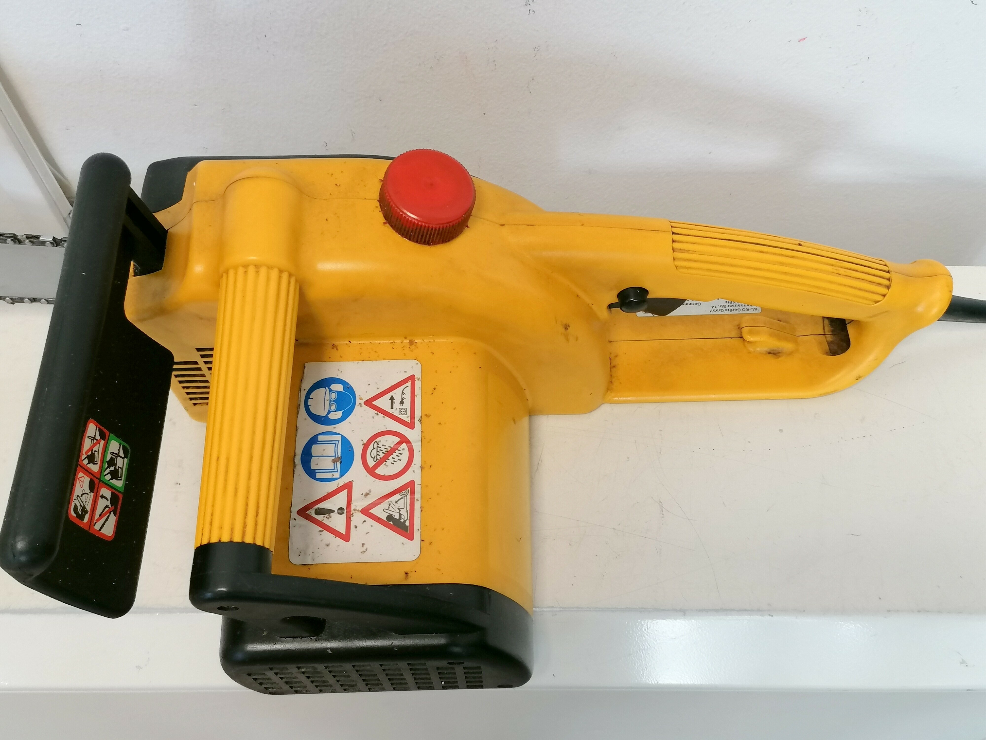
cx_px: 493
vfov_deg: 40.7
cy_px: 370
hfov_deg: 52.6
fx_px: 997
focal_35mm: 35
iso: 160
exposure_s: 1/33.3
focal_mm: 4.75
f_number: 1.8
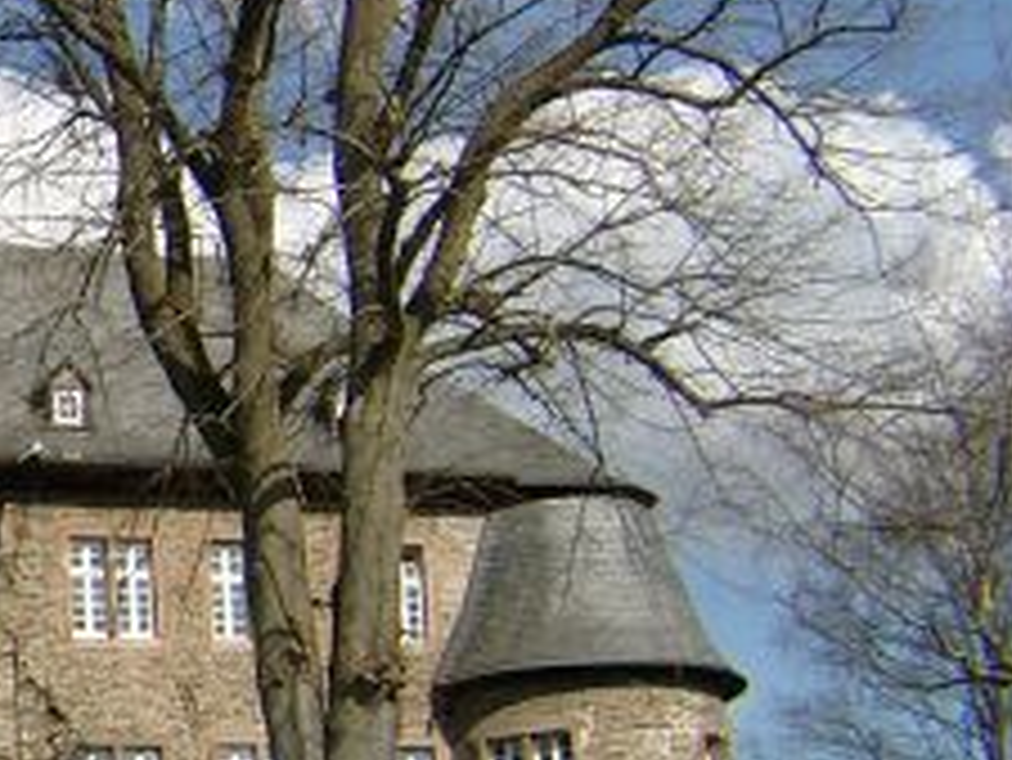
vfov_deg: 8.9
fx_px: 4885
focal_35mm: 167
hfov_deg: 11.4
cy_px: 346
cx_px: -414
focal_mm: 9.82
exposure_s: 1/873
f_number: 4
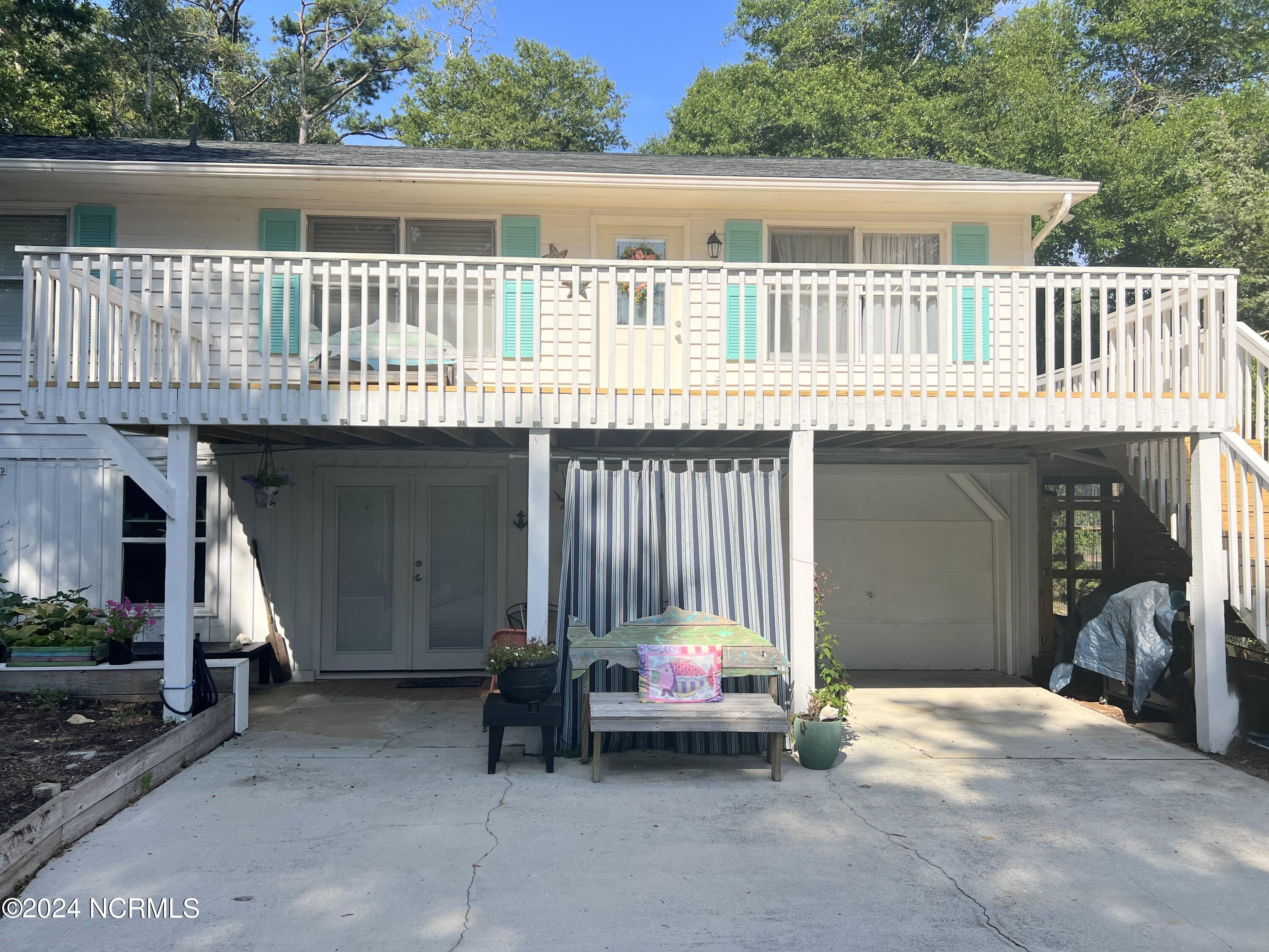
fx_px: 953
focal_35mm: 26
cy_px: 476
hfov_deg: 67.3
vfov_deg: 53.1
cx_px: 634
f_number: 1.5
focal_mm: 5.7
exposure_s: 1/5076
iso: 50
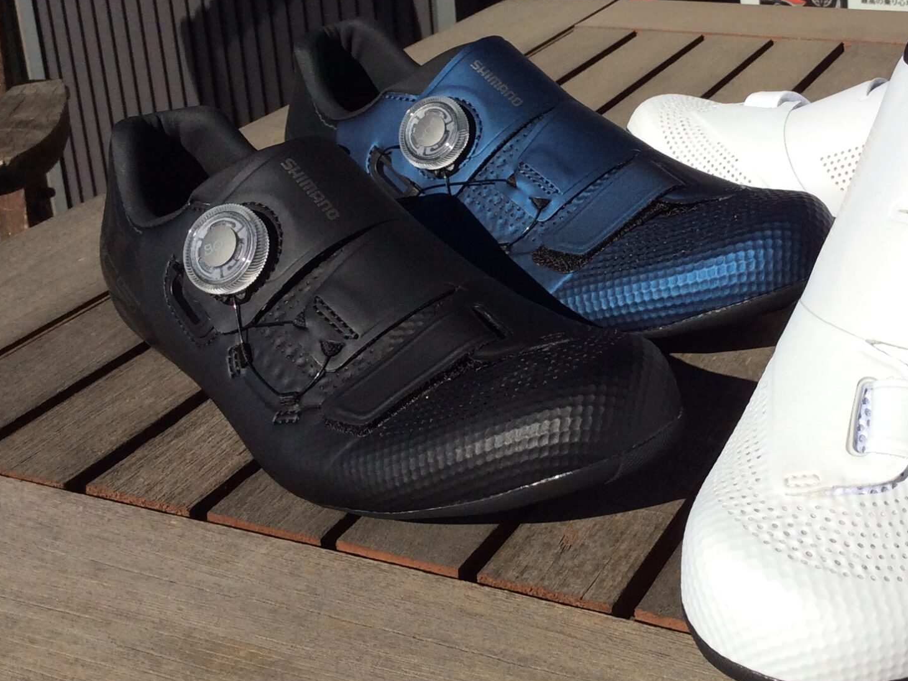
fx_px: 1469
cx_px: 613
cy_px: 209
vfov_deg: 25.9
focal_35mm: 56
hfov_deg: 34.0
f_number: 2.4
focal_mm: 3.3
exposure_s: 1/3185
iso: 32
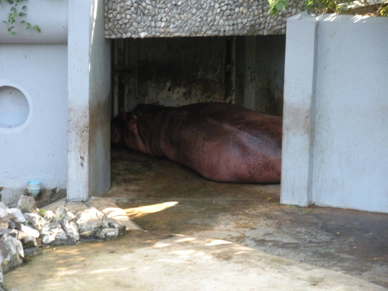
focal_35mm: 121
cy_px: 146
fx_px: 1356
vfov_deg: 12.2
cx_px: 194
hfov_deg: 16.3
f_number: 5.3
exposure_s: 1/50.5
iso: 400
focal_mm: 21.2
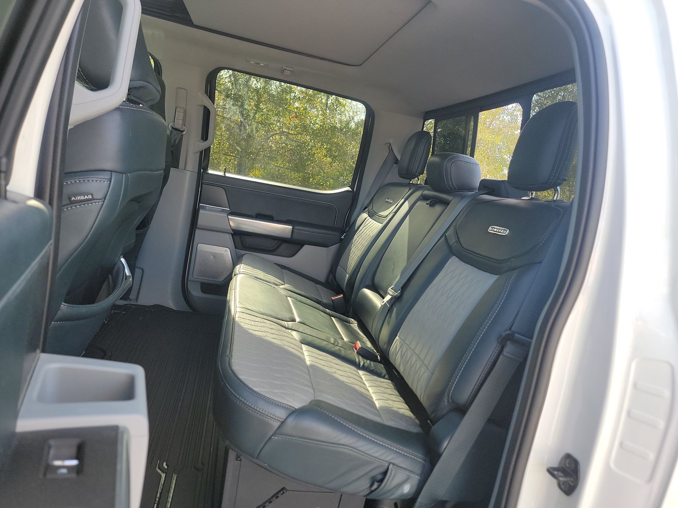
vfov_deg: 56.8
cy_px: 254
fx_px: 470
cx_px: 339
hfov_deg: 71.6
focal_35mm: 24
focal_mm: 6.7
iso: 78
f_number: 1.8
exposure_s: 1/119
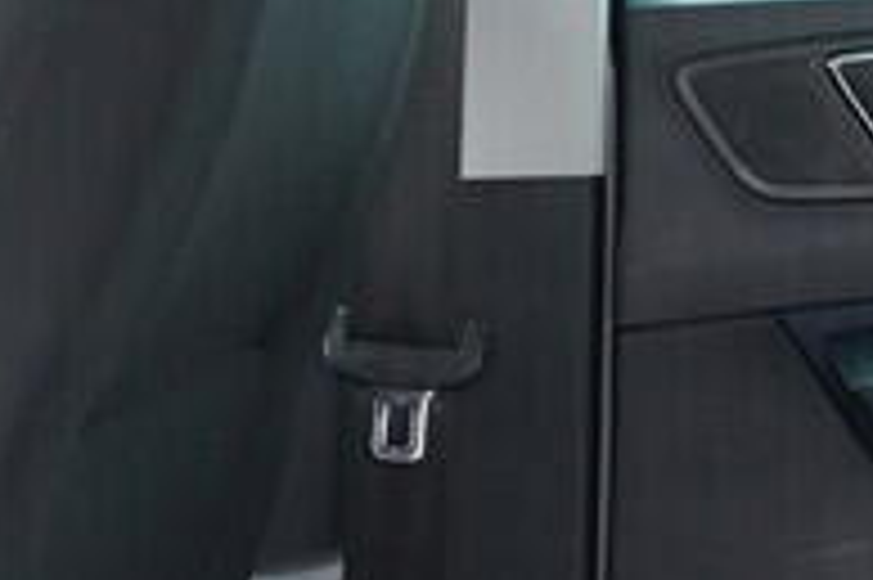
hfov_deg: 10.4
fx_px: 4603
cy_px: 704
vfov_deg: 7.2
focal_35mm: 190
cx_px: 1346
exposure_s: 1/40
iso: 500
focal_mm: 24
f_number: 2.8
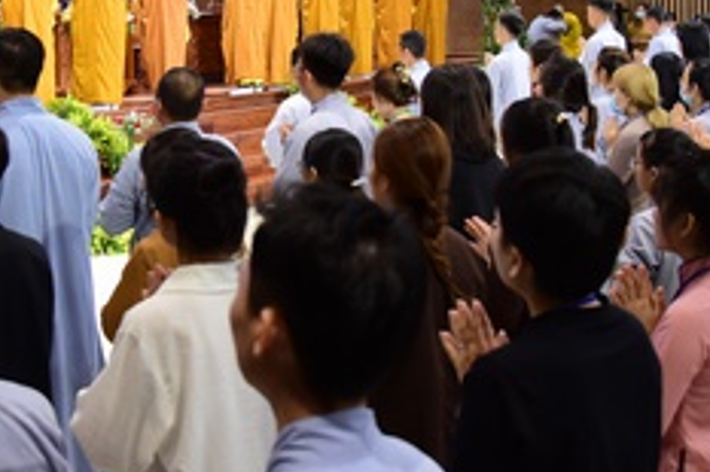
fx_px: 1320
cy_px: 69
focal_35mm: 67
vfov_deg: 20.0
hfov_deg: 30.1
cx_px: 308
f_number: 4
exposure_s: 1/60
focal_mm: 24
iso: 1600
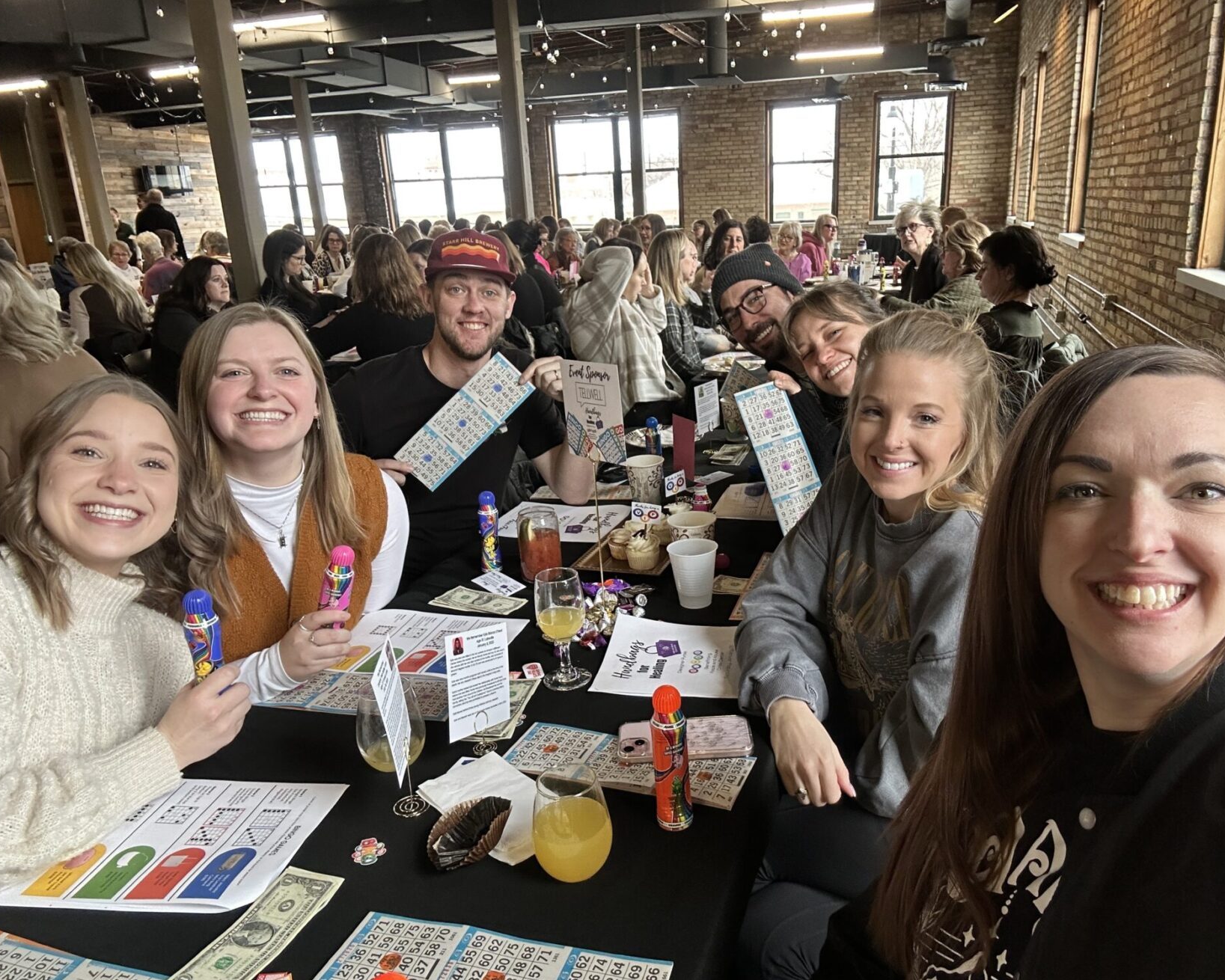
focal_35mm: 24
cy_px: 490
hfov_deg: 70.2
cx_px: 649
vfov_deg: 58.8
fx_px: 870
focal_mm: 2.69
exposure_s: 1/60
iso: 100
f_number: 1.9
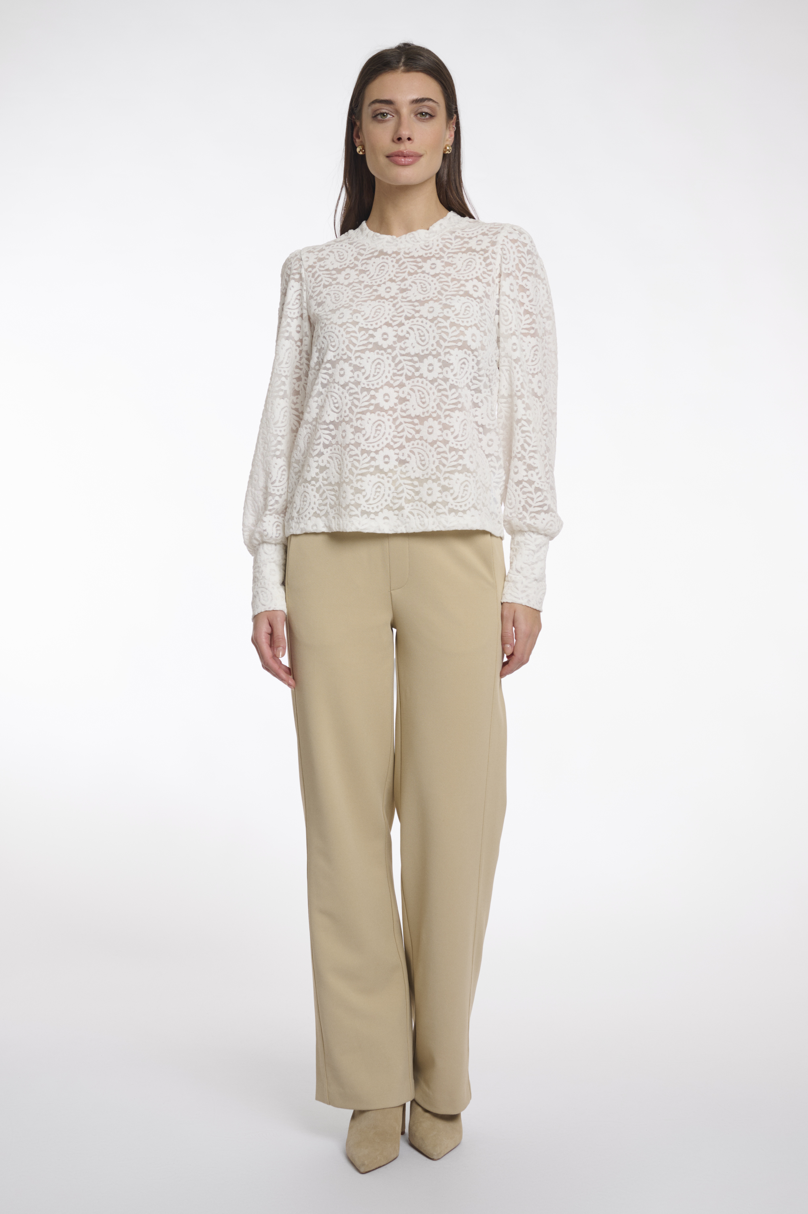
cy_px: 607
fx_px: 1921
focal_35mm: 57
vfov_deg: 35.1
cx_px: 404
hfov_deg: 23.7
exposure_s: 1/200
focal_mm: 57
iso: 125
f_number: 8
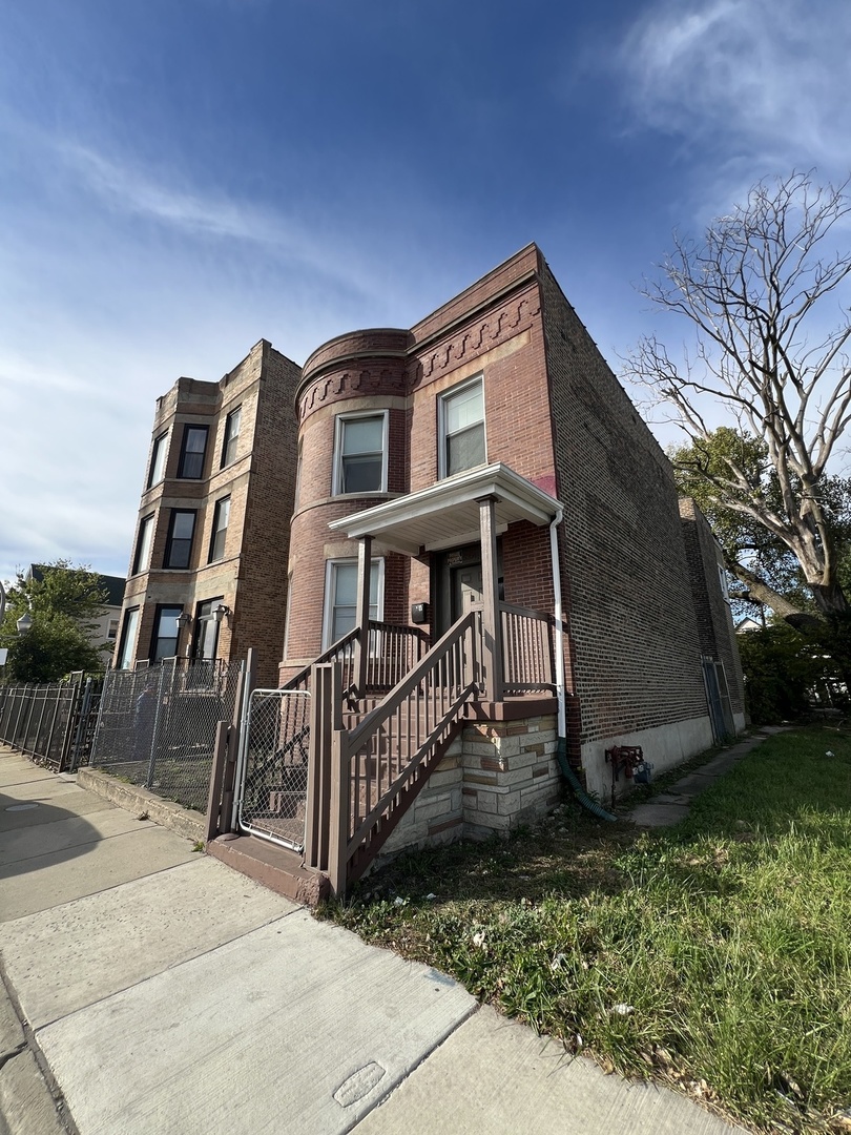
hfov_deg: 89.9
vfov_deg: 106.2
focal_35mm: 13
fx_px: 426
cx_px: 426
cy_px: 568
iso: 32
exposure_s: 1/803
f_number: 1.8
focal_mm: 1.57
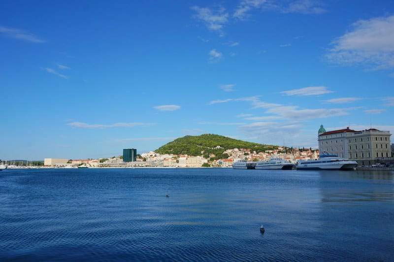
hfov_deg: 62.0
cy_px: 131
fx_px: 328
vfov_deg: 43.5
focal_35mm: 30
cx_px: 197
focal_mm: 20
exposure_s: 1/250
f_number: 13
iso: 100
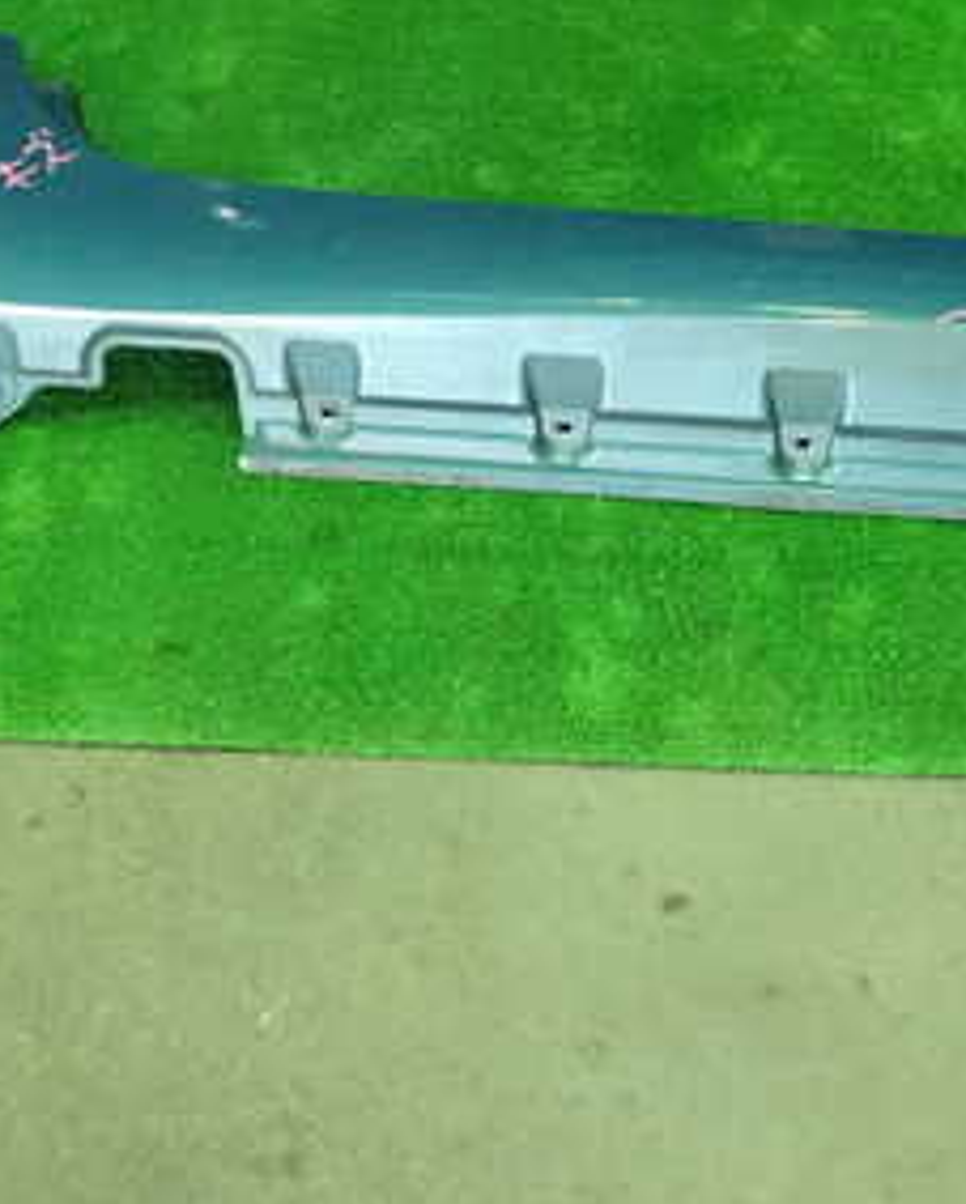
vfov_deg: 30.0
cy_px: 302
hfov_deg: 24.1
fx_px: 2212
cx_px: 817
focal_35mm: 62
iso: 800
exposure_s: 1/40
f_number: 2.3
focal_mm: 5.5
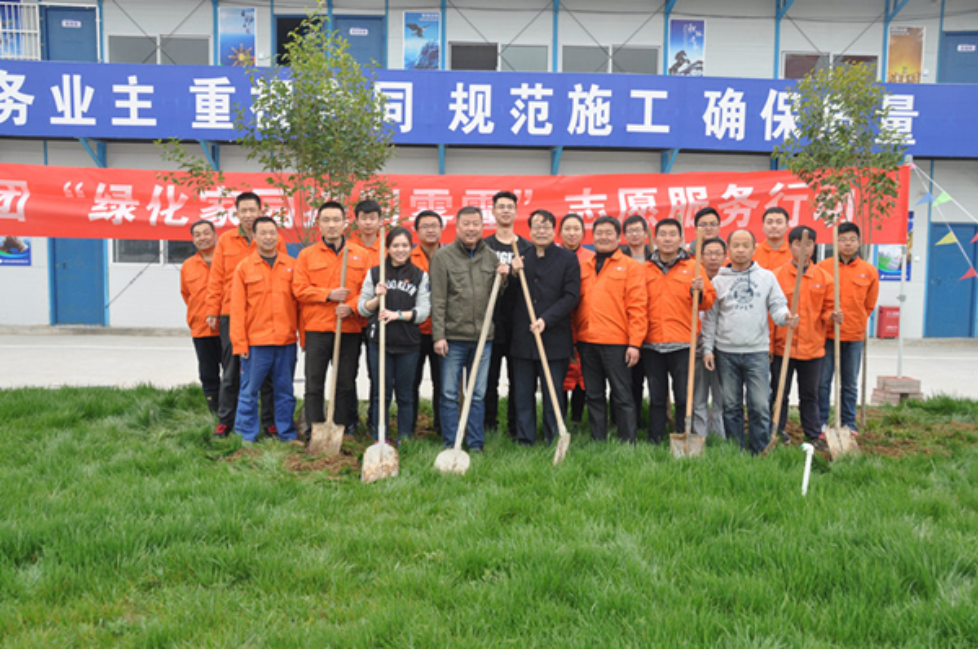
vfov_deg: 39.8
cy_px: 324
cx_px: 489
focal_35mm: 33
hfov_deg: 57.3
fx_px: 895
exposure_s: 1/80
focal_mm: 22
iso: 200
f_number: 9
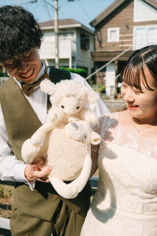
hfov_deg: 33.4
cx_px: 78
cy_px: 118
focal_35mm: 40
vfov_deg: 48.5
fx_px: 262
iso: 320
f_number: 4
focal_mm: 26.6
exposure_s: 1/2000
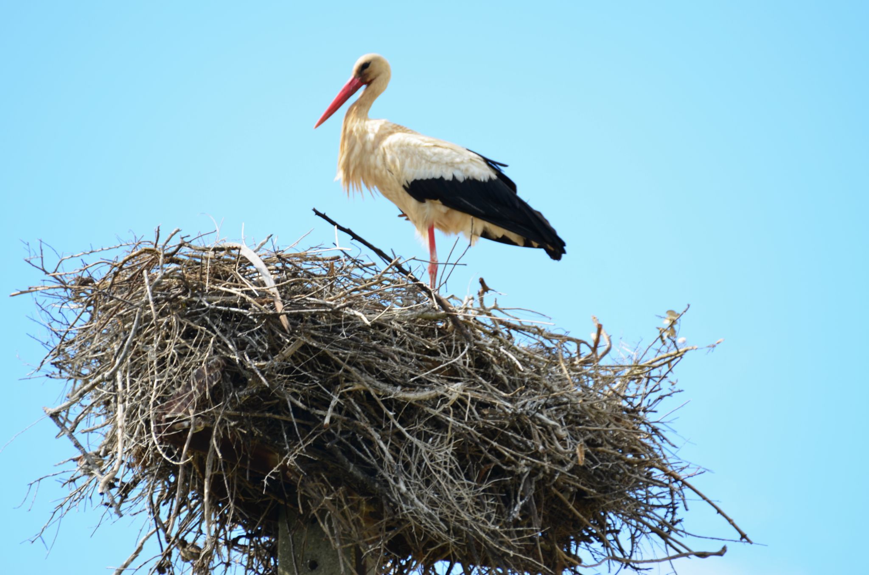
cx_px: 434
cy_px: 288
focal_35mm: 450
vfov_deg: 3.0
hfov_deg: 4.6
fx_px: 10839
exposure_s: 1/250
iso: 100
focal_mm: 300
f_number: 6.3
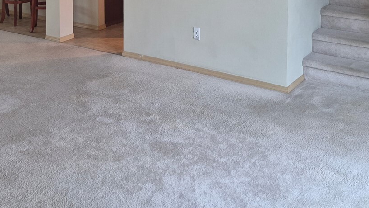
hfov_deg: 41.9
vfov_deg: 22.1
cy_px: -57
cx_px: 148
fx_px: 479
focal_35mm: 49
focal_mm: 5.4
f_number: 1.8
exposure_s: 1/120
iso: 100
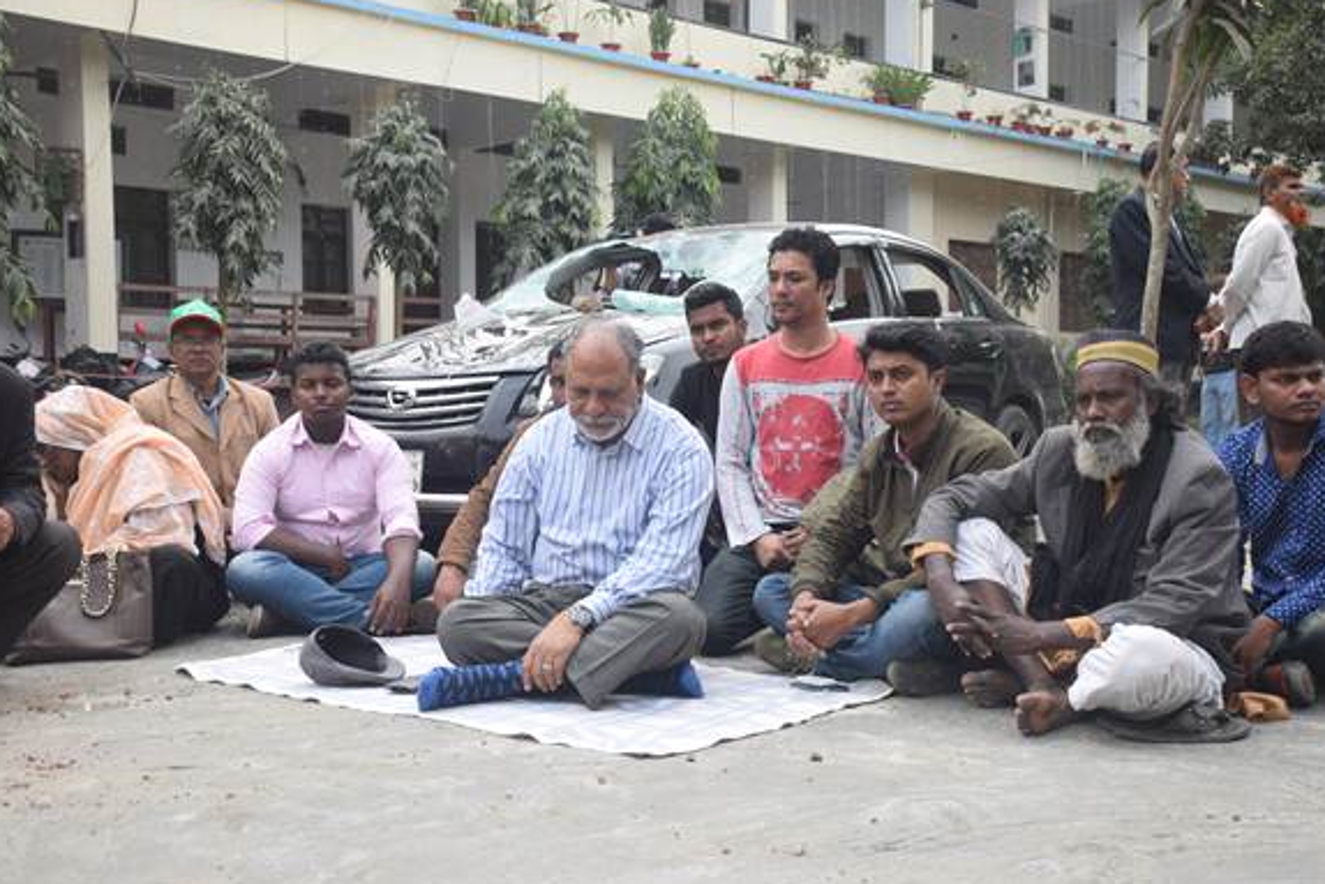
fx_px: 1730
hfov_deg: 41.9
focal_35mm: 47
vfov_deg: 28.7
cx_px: 681
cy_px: 434
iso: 200
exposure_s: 1/160
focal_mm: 30
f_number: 6.3
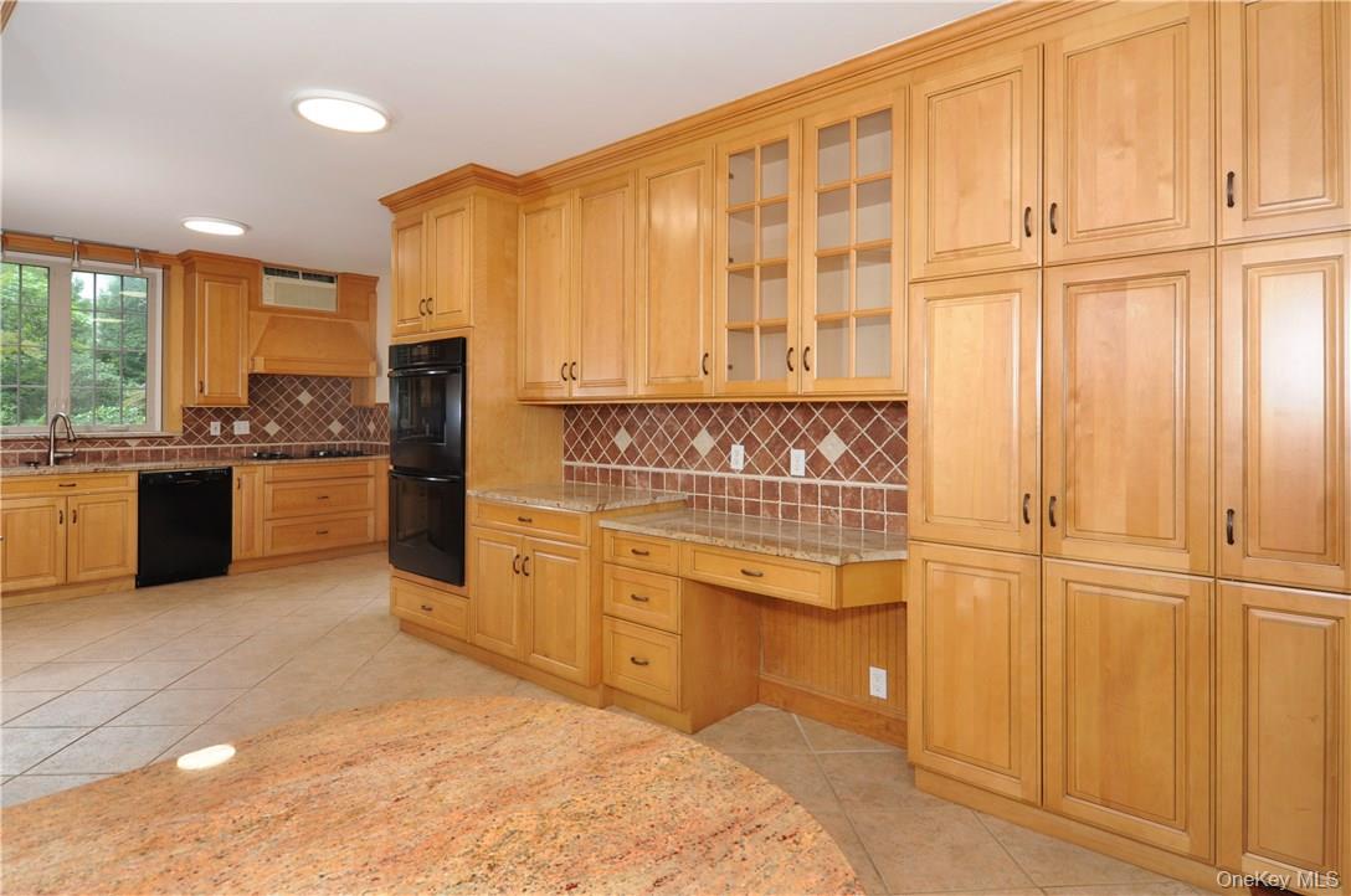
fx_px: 674
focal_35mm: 18
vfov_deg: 67.2
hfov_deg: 90.1
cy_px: 448
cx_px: 676
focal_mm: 12
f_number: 11
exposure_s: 1/20
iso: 320
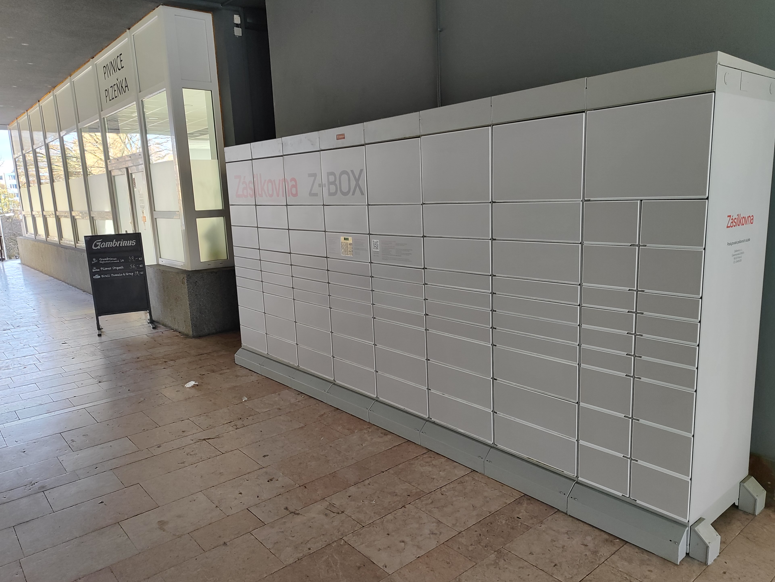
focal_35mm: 25
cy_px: 298
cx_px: 394
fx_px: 560
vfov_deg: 54.9
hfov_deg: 69.4
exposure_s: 1/50
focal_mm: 5.89
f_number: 1.89
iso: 196
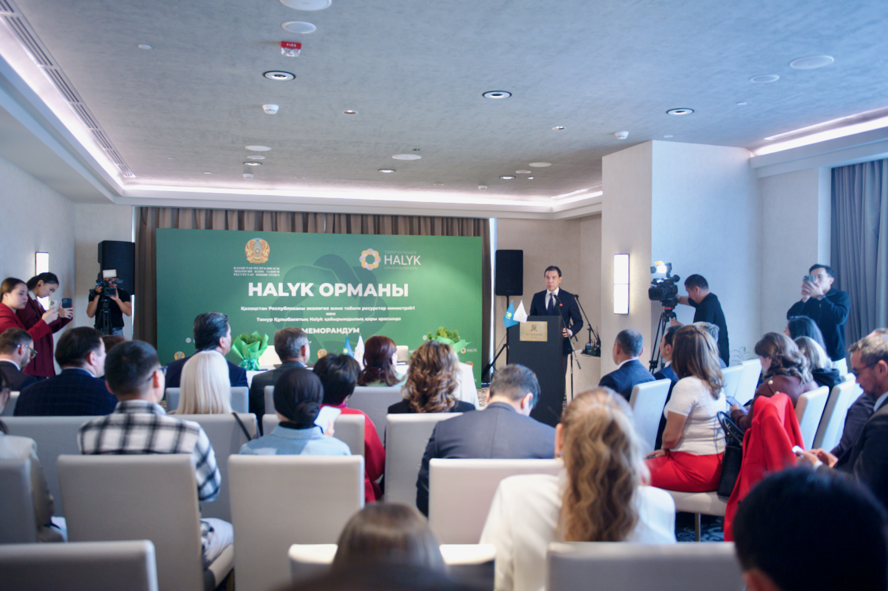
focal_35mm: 29
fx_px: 715
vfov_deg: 44.9
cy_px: 296
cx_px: 444
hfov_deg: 63.7
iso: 640
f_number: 2.8
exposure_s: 1/40
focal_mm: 29
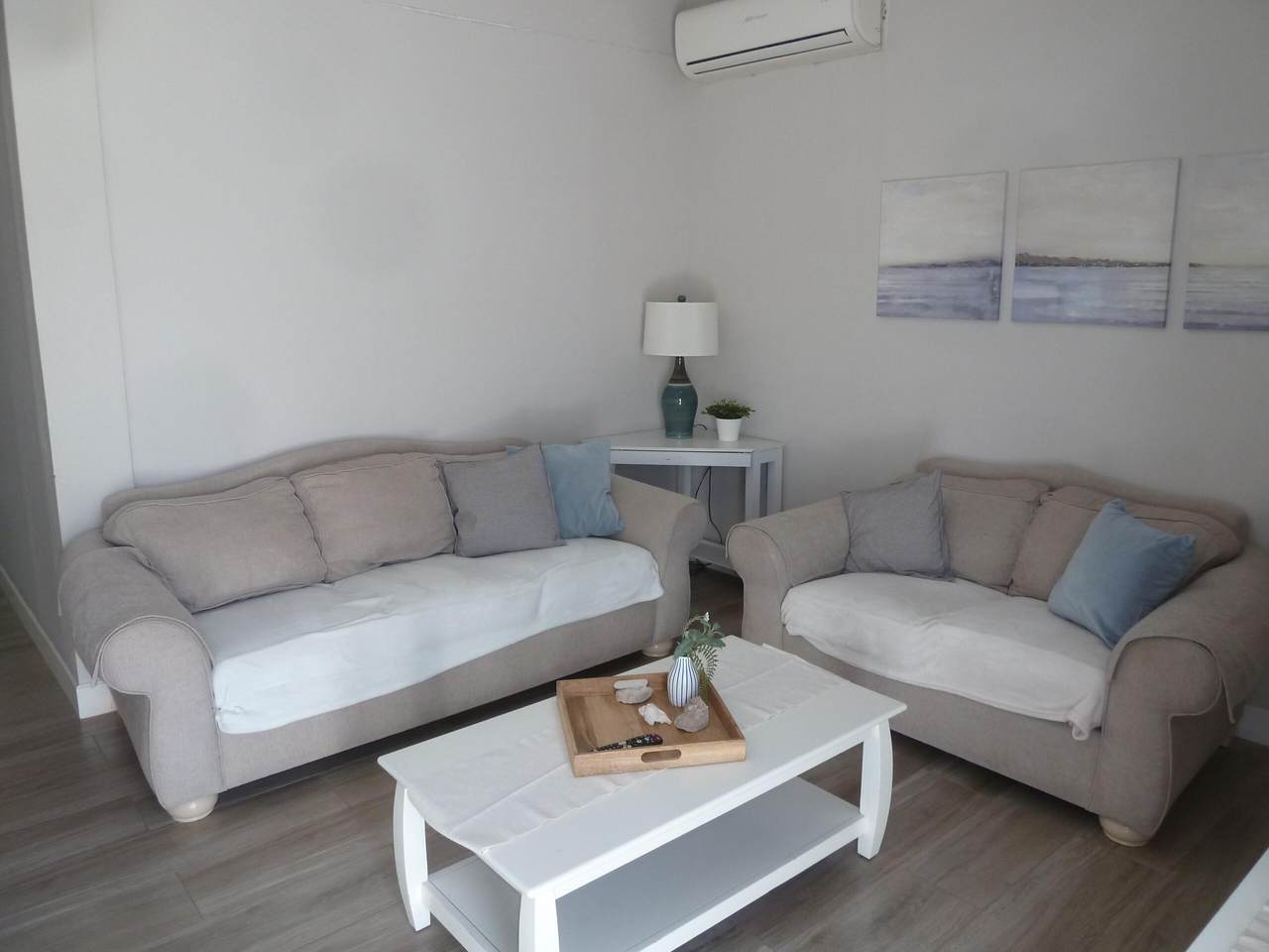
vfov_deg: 54.9
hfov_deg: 69.4
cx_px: 634
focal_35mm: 25
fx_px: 916
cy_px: 476
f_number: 3.3
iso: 125
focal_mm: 4.1
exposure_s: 1/30
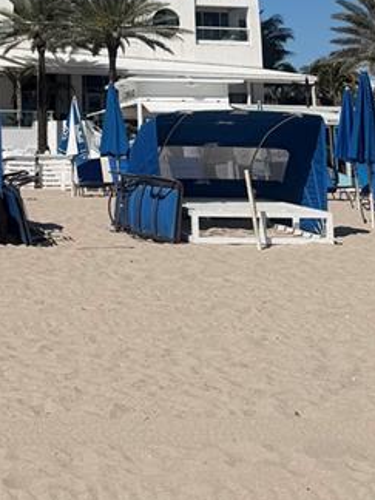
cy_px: -159
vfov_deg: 20.1
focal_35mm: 89
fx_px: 1286
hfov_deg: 16.2
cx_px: -25
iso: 100
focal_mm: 6.76
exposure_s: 1/14286
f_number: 1.78
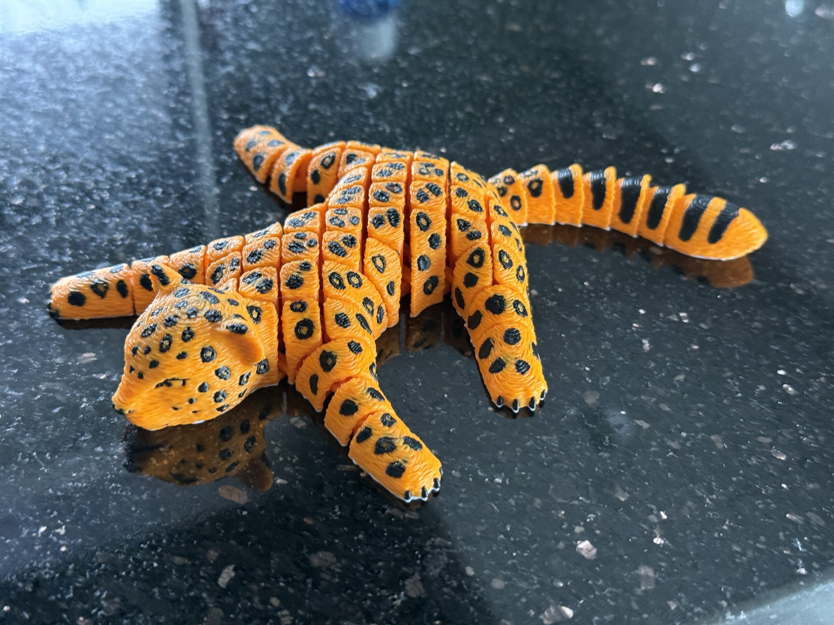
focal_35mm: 48
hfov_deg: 39.7
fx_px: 1156
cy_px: 312
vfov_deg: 30.3
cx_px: 417
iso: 250
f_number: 1.78
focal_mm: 6.76
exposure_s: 1/59
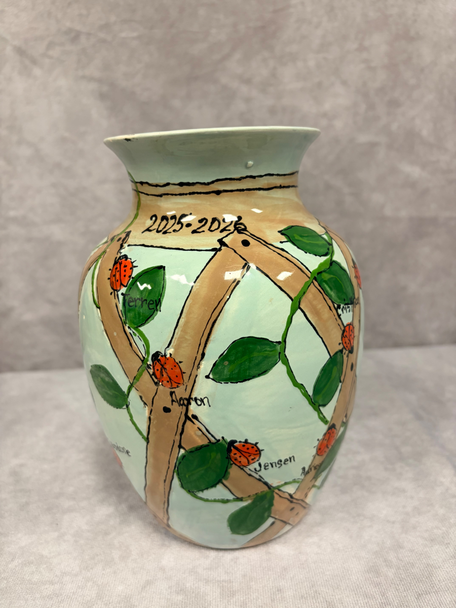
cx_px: 228
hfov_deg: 53.1
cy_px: 304
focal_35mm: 26
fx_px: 457
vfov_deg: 67.3
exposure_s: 1/60
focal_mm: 5.96
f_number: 1.6
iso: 160
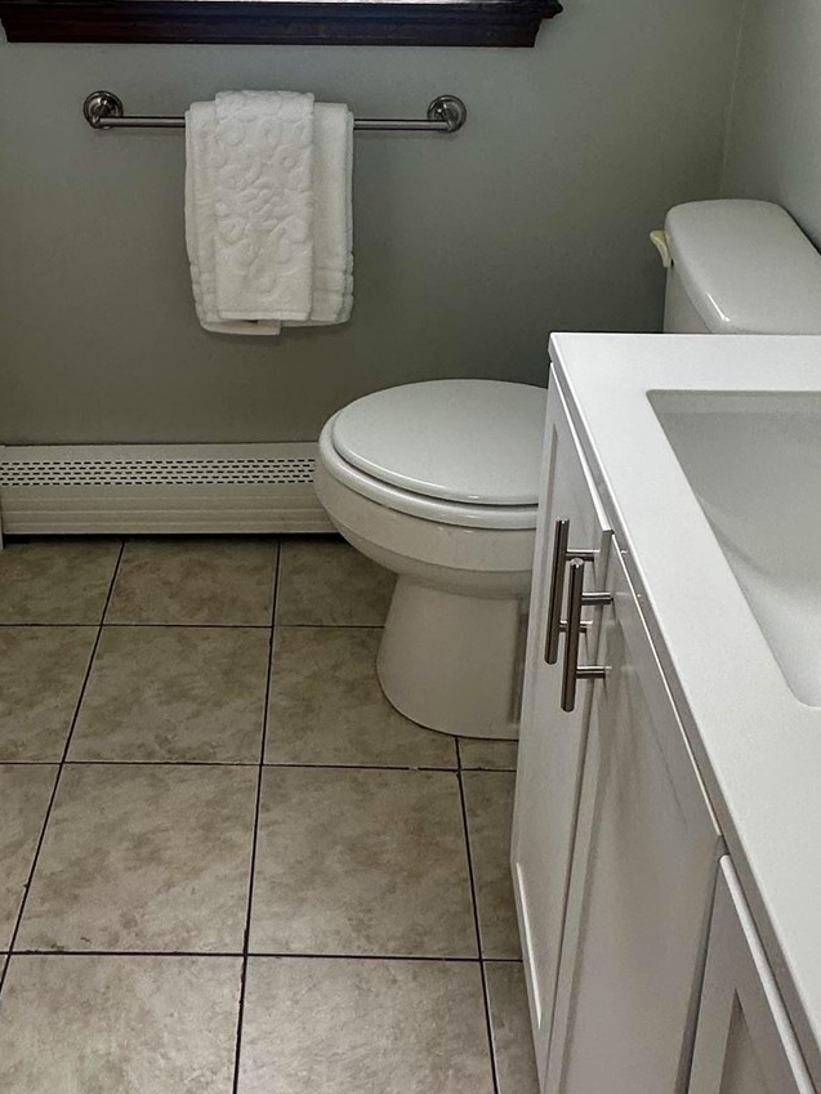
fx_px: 1201
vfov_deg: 45.5
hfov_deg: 37.6
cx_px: 344
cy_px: 164
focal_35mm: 38
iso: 64
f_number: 2.2
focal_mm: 2.22
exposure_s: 1/99
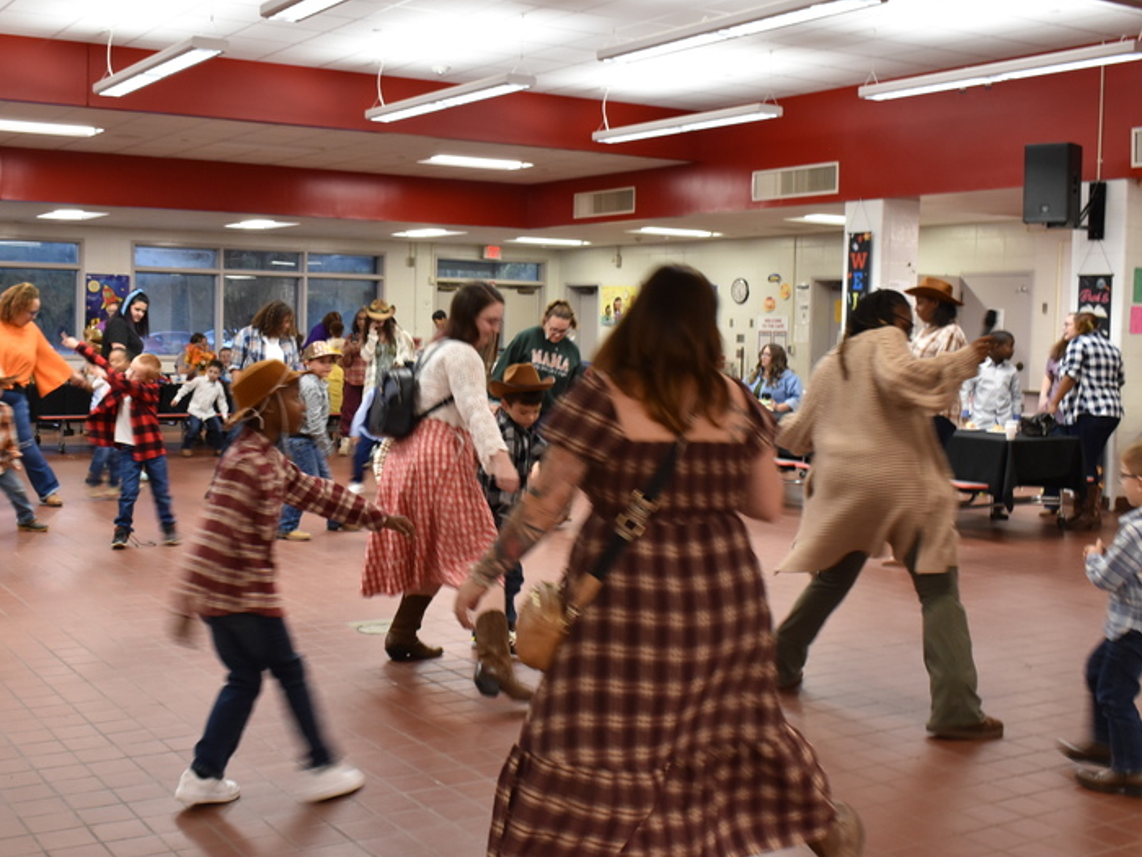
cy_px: 428
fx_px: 1470
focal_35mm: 45
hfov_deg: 42.4
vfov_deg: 32.5
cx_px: 504
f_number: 7.1
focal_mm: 27
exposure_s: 1/40
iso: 1000
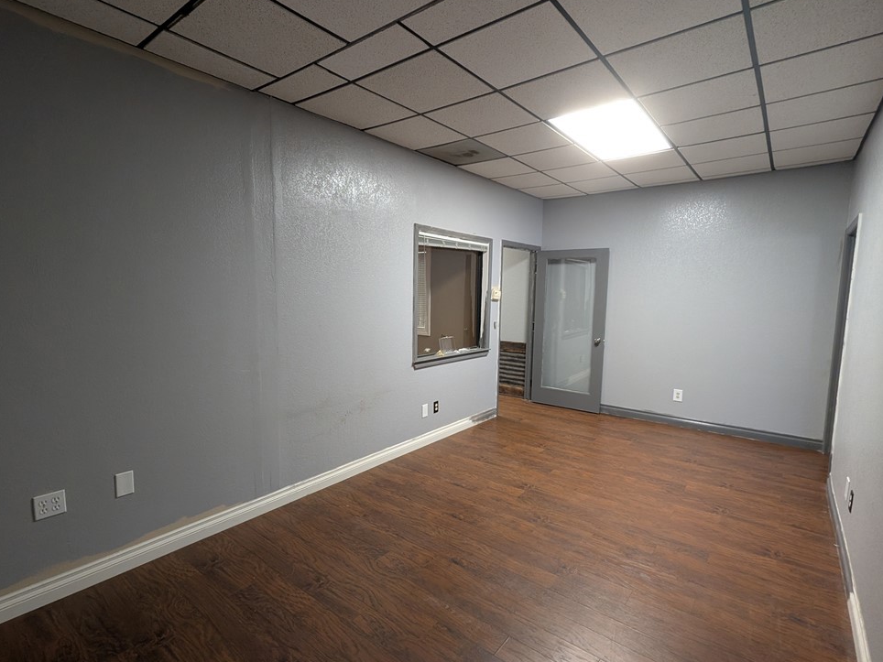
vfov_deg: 74.7
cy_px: 340
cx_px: 433
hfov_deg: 91.0
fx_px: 434
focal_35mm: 17
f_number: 2.2
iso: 118
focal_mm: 2.22
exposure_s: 1/23.9
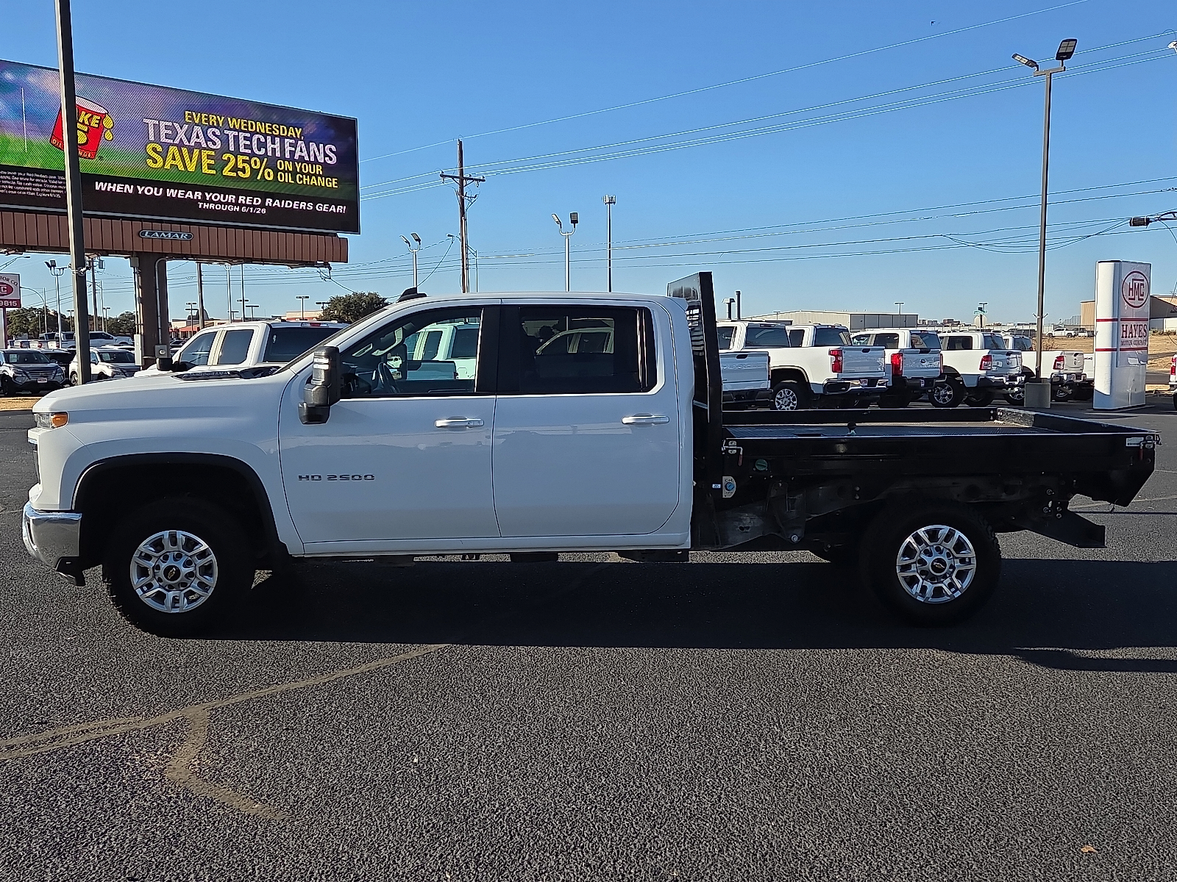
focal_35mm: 31
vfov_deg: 45.4
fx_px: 1054
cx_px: 588
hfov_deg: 58.4
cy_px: 441
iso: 25
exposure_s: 1/1250
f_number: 1.8
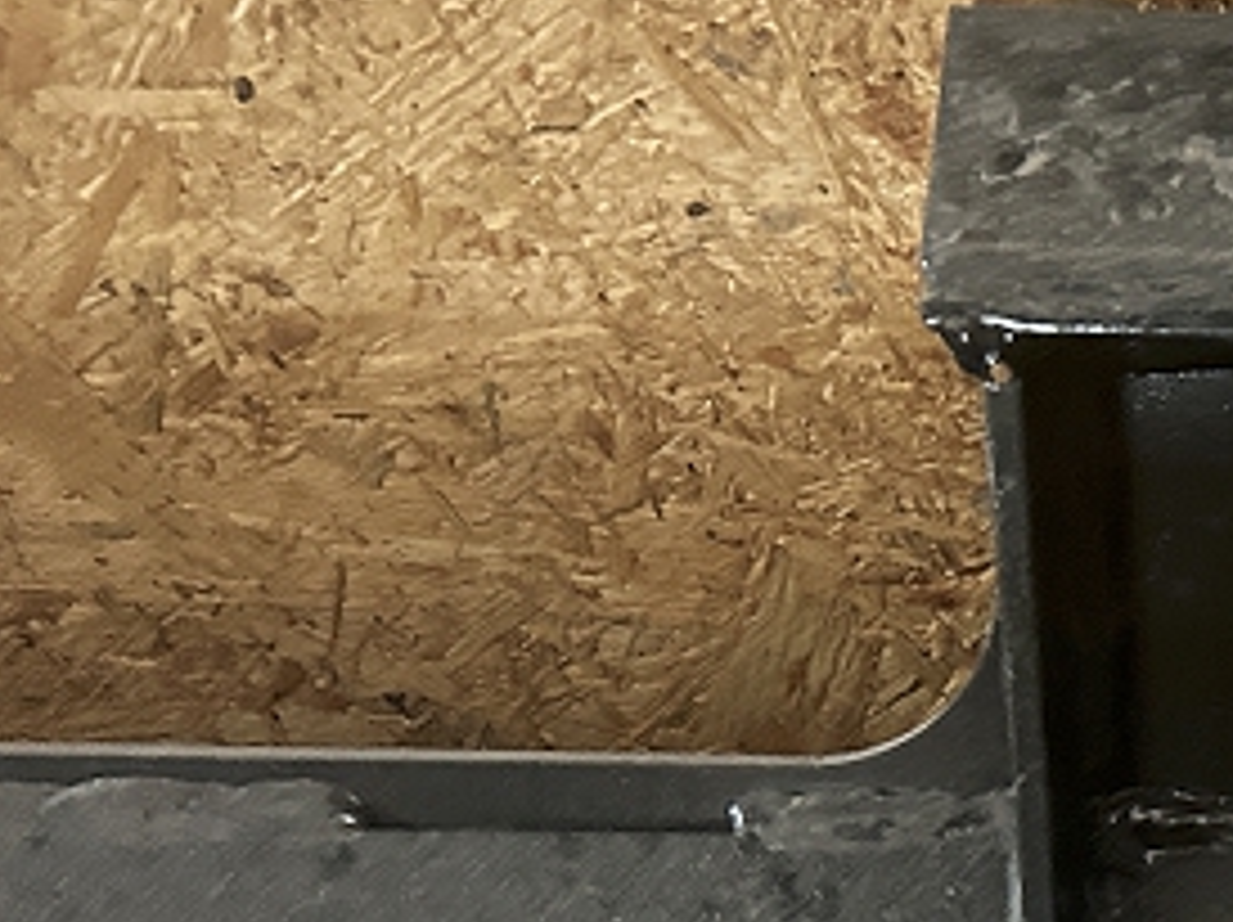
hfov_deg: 22.3
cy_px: 1300
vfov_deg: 17.7
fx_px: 2705
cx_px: 1714
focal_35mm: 76
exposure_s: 1/30
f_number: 1.5
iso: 800
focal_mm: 5.7
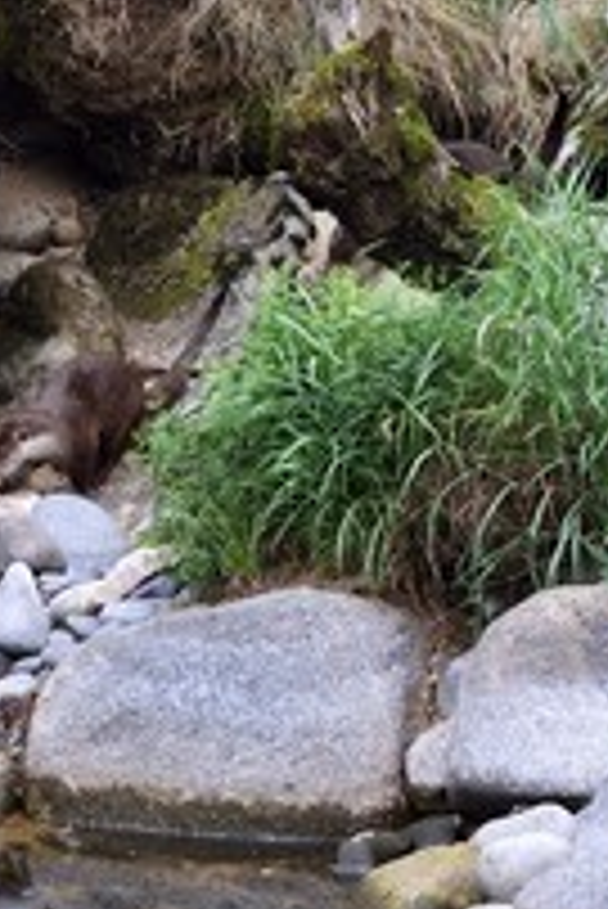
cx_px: 322
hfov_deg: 3.3
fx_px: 10495
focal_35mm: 415
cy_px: 459
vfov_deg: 5.0
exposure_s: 1/125
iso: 800
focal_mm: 200
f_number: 5.6
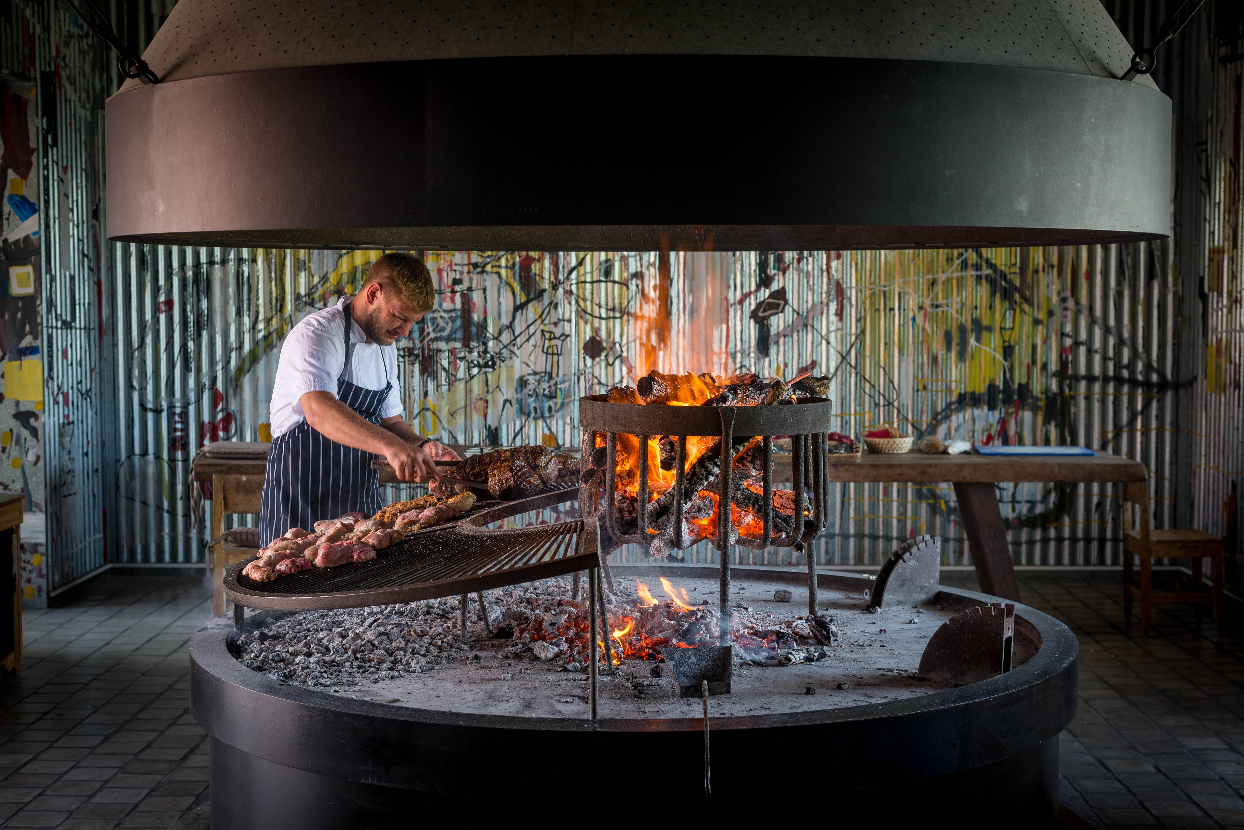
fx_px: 1728
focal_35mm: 50
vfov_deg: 27.0
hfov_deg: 39.6
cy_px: 415
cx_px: 622
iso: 320
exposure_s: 1/50
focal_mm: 50
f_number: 5.6
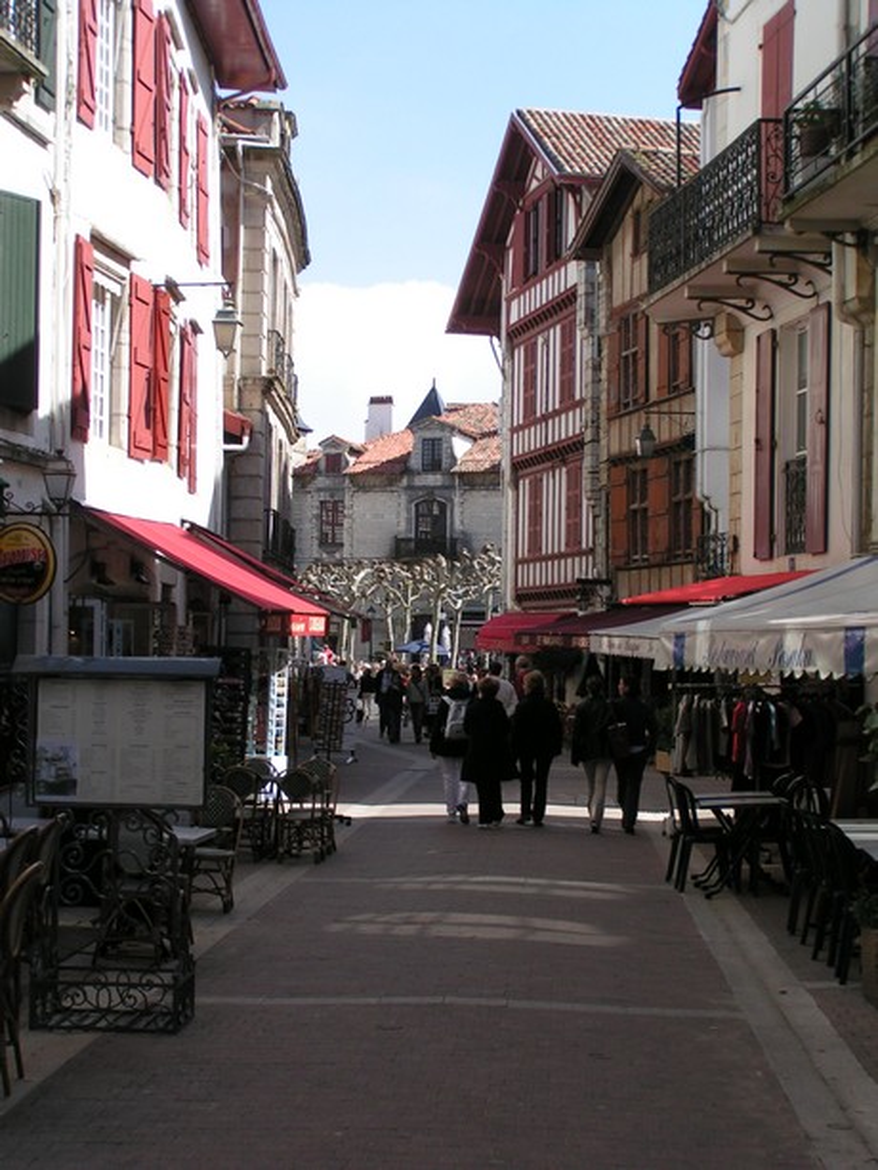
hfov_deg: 25.7
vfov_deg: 33.8
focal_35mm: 57
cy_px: 585
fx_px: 1927
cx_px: 439
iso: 50
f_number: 5.6
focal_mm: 8.7
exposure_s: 1/250
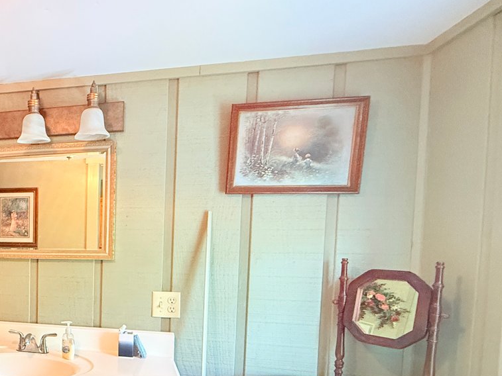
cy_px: 268
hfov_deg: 52.2
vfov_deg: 48.4
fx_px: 406
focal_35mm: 28
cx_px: 14
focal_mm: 2.22
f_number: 2.2
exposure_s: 1/60
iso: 640
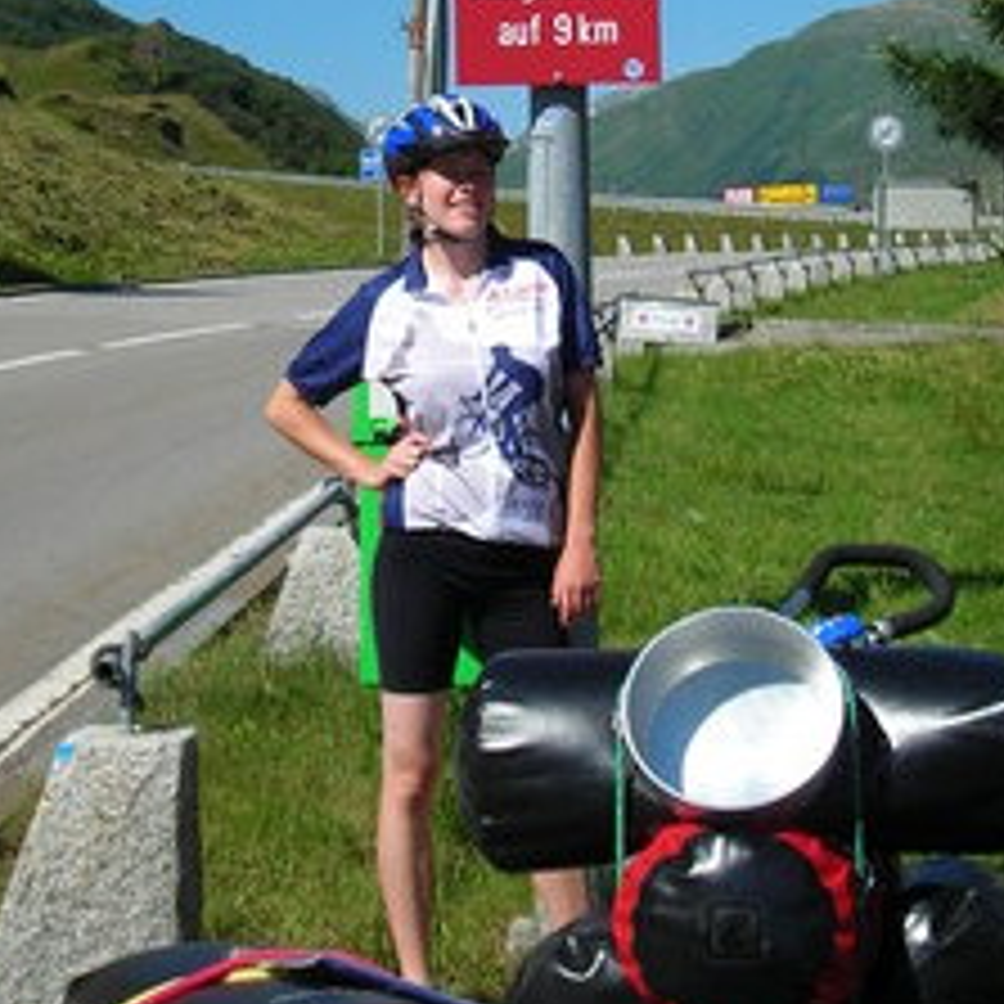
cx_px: 516
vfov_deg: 20.7
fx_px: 2724
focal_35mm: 83
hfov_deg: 20.9
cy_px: 252
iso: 50
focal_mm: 6.3
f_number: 6.4
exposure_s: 1/229
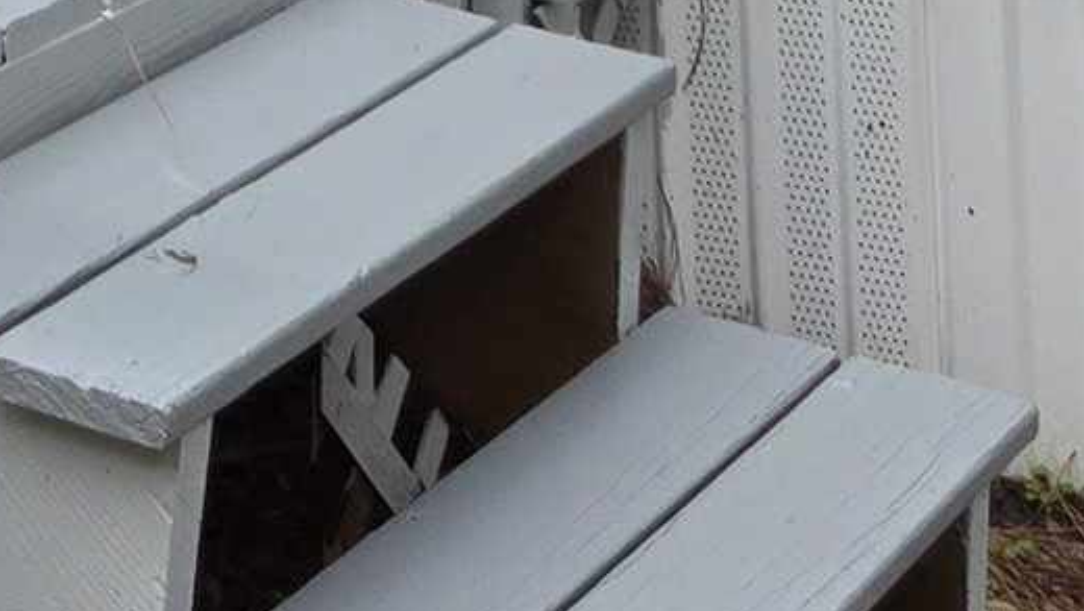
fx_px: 4256
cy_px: -1745
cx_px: 106
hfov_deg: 14.4
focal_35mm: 148
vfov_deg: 6.7
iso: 25
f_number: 1.8
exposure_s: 1/612
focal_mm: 5.4
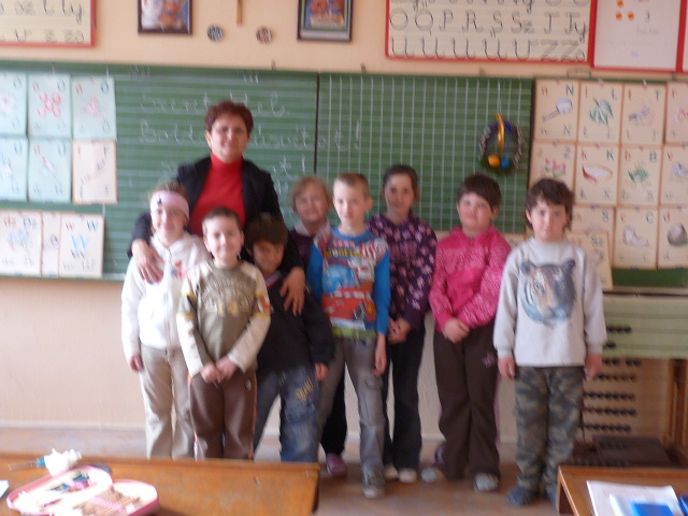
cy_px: 258
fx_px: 974
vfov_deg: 29.7
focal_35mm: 49
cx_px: 344
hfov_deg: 38.9
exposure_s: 1/40
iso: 100
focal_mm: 4.8
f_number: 2.8
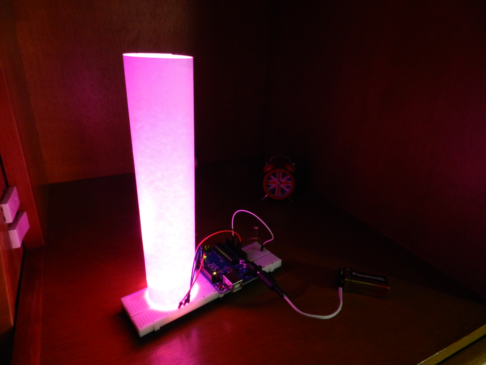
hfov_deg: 73.9
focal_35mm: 23
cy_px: 182
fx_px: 323
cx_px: 243
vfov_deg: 58.9
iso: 400
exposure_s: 1/2
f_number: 3.4
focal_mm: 4
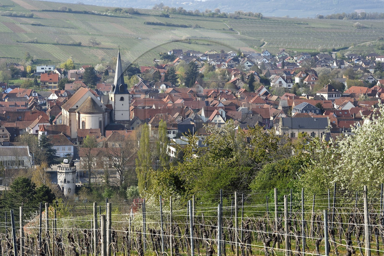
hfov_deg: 20.0
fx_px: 1088
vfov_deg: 13.4
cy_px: 128
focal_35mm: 102
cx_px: 192
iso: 200
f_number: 9
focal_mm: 102
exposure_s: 1/320
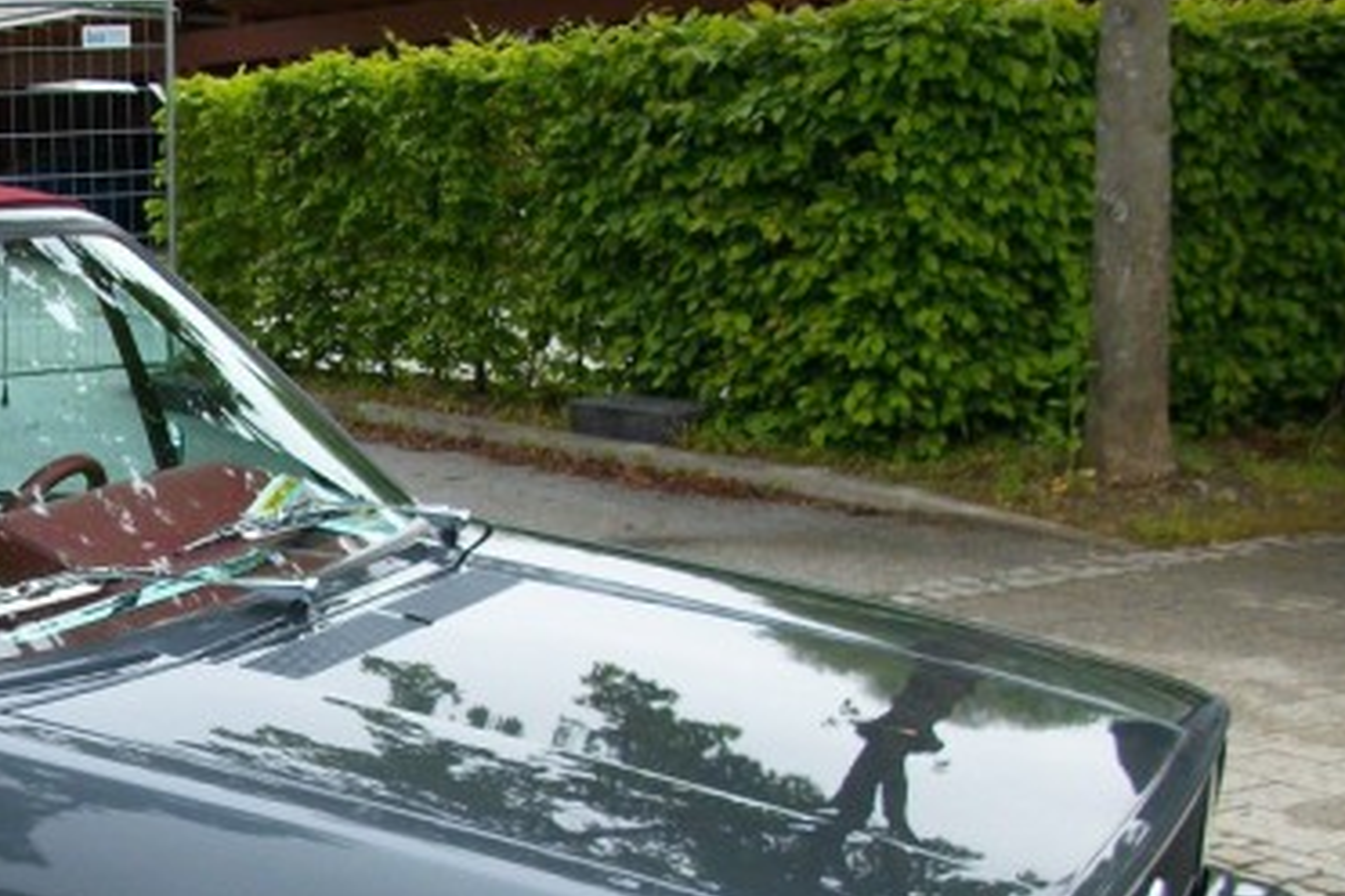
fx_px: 2839
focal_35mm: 76
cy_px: 838
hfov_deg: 25.2
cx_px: -33
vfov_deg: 17.6
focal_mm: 5.7
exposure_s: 1/125
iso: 80
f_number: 2.9
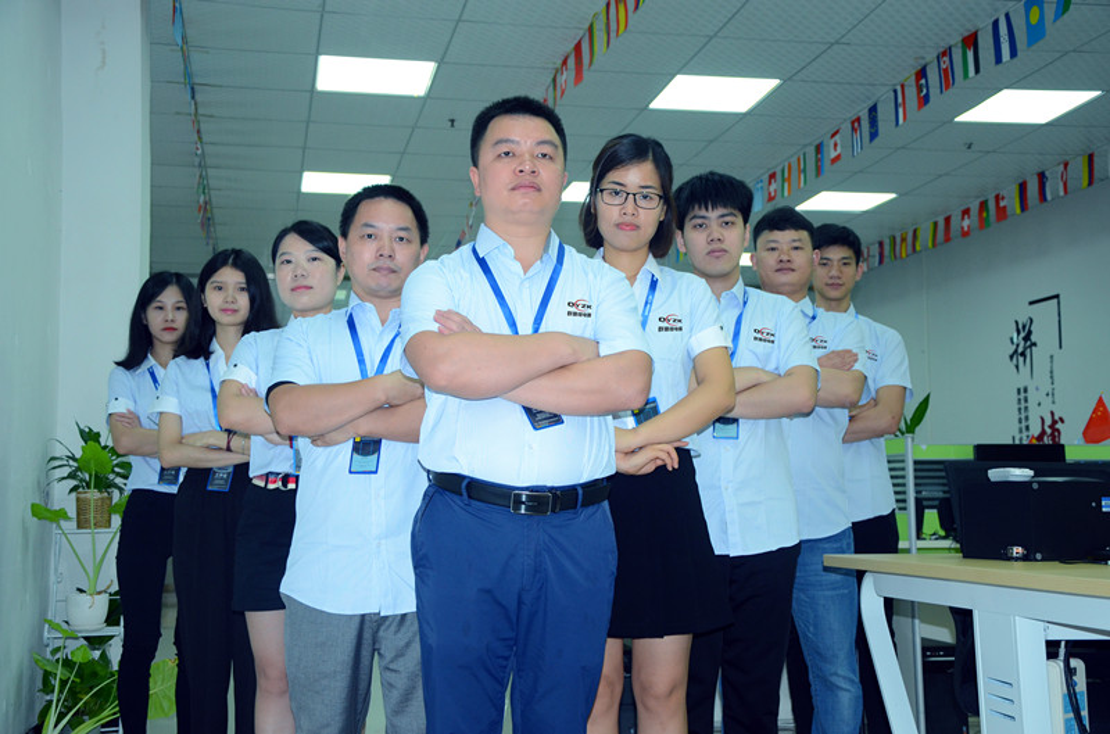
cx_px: 555
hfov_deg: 43.7
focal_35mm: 45
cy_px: 367
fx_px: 1384
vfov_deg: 29.7
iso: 800
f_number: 5
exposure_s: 1/40
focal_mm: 30
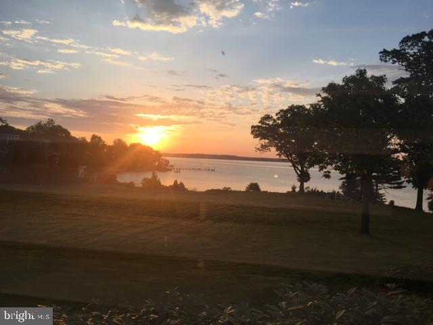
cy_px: 162
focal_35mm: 29
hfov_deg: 61.7
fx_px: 363
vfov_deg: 48.2
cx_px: 216
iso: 32
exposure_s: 1/341
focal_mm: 4.15
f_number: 2.2
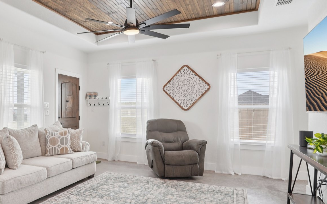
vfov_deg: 43.1
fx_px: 258
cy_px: 107
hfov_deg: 61.7
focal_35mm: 29
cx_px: 89
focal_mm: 16
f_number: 8
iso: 200
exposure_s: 1/30
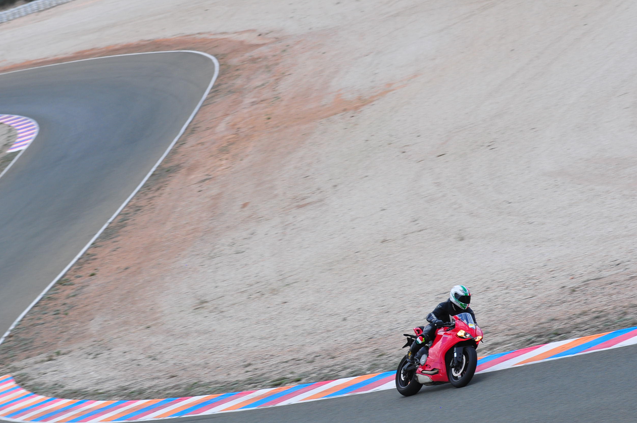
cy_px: 234
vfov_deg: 5.9
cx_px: 271
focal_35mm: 232
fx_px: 4100
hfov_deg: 8.9
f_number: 8
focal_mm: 120
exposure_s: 1/200
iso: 200
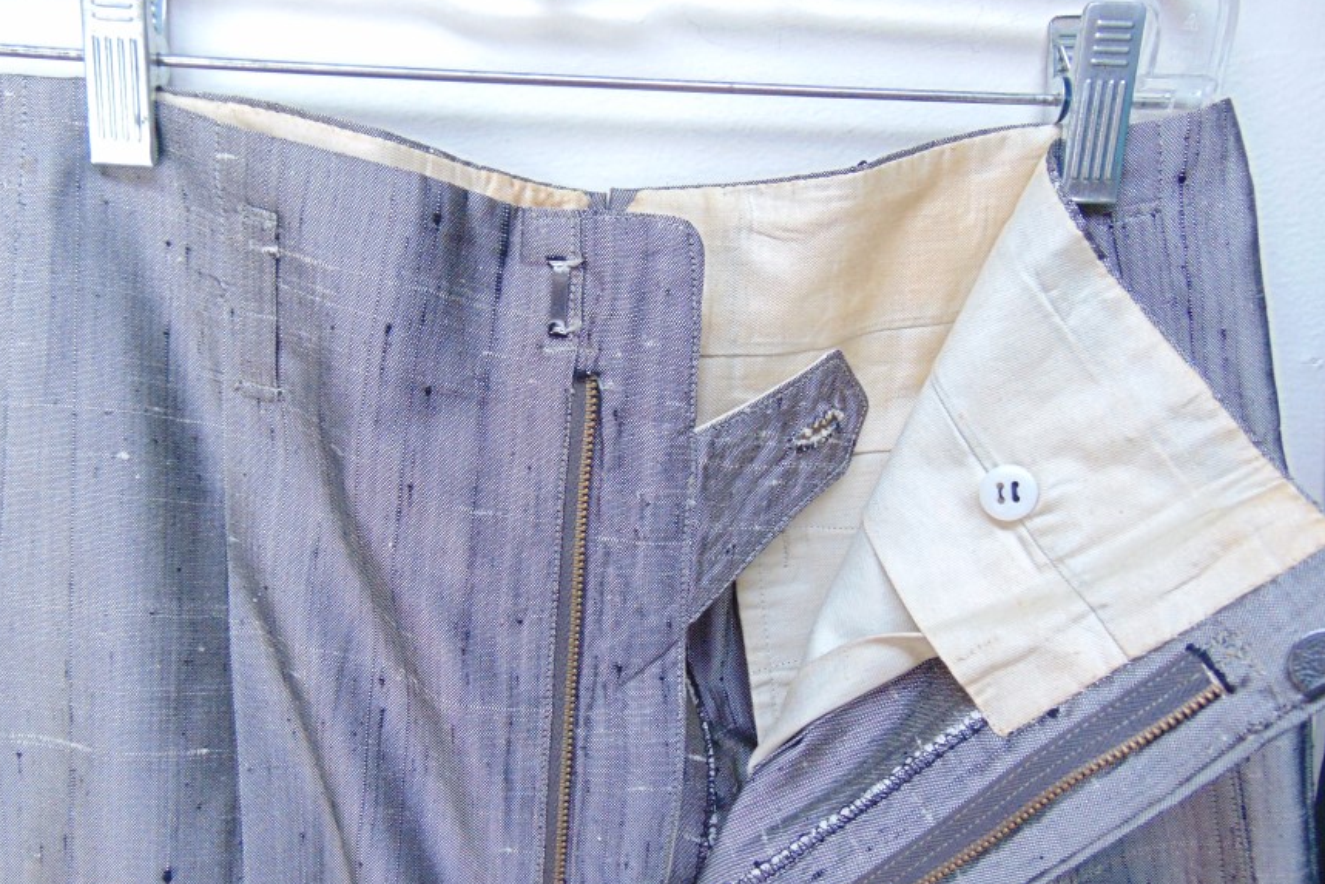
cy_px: 532
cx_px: 585
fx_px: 1141
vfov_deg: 42.1
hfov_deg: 60.1
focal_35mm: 31
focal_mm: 4.5
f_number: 3
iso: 200
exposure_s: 1/40
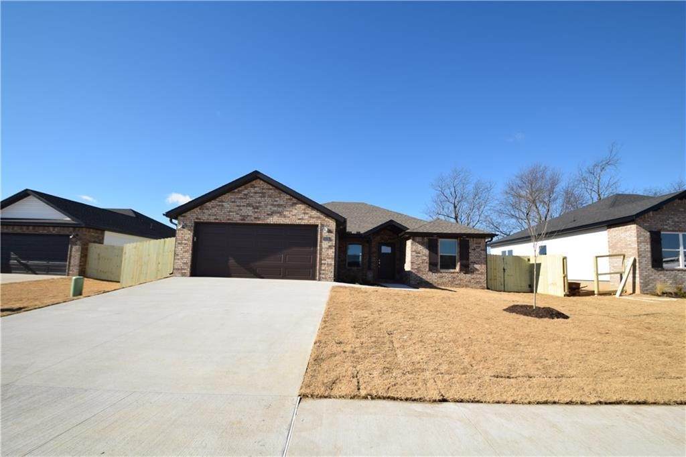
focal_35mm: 15
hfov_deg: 100.4
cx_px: 343
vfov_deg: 77.3
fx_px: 286
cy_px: 228
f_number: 10
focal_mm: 10
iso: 100
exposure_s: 1/200
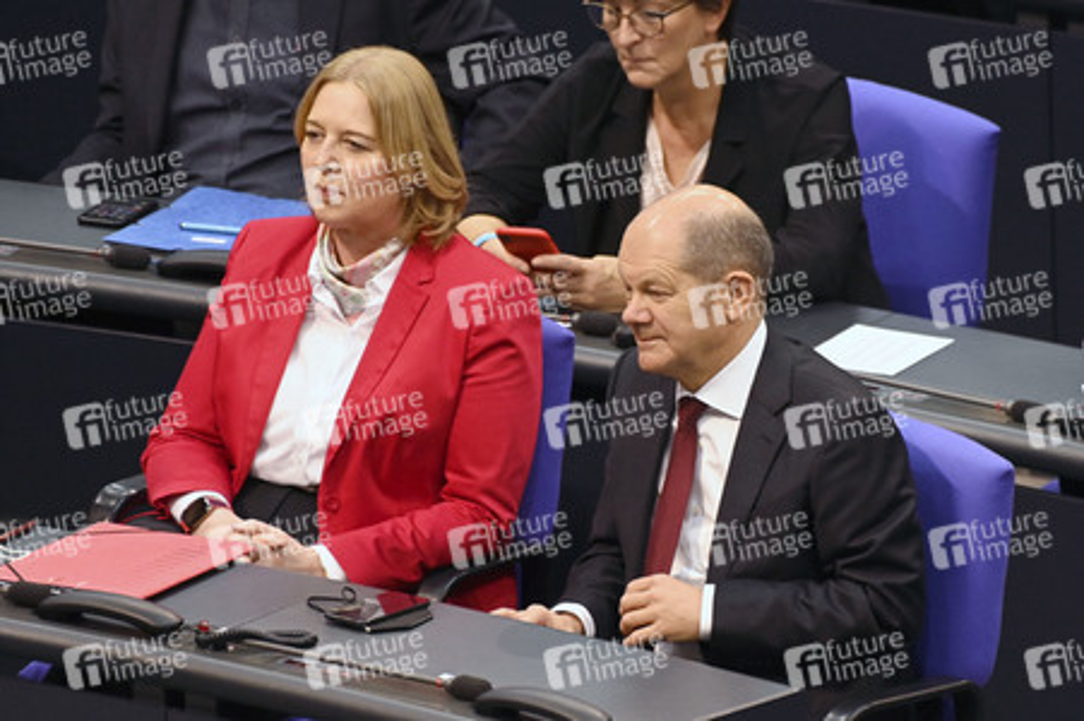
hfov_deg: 4.1
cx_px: 542
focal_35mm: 500
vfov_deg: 2.7
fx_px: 15044
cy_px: 360
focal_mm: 500
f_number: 5.6
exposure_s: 1/250
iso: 8000
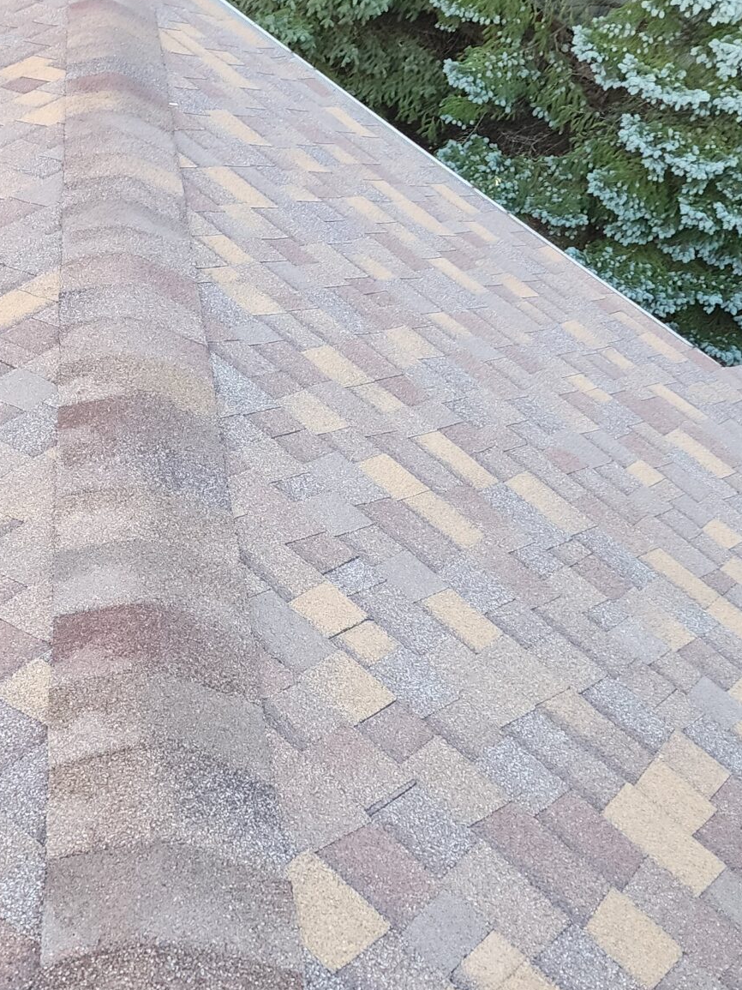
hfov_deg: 28.3
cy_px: 611
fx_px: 1458
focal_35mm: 51
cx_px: 223
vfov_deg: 37.3
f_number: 1.8
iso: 160
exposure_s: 1/180
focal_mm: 6.4
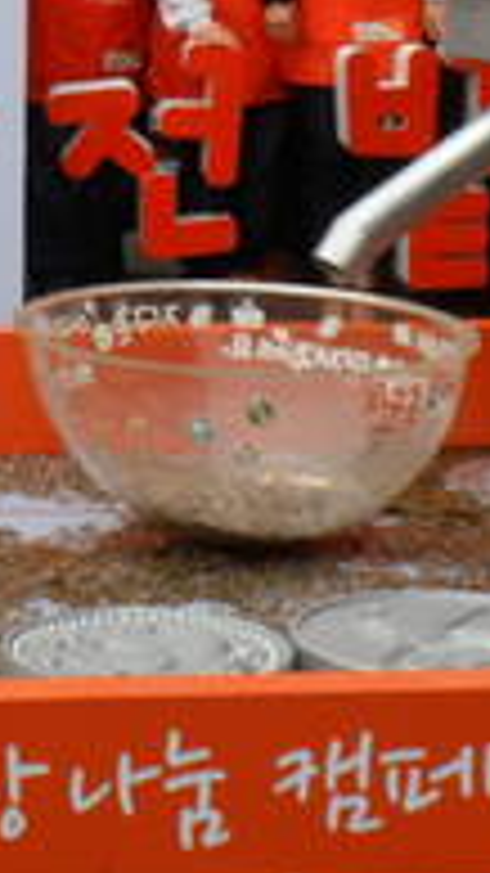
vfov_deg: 15.3
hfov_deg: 8.8
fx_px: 3167
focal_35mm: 137
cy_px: -79
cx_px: -85
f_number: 4
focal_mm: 6.5
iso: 80
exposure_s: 1/250
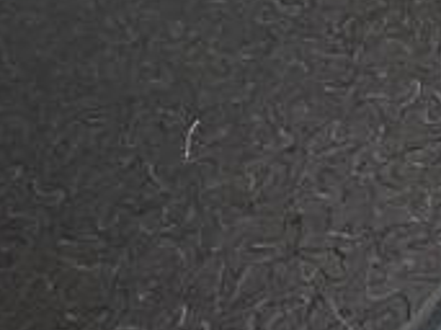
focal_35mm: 78
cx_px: 758
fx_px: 993
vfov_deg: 12.7
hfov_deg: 19.6
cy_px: -536
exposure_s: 1/120
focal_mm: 1.57
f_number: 1.8
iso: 80
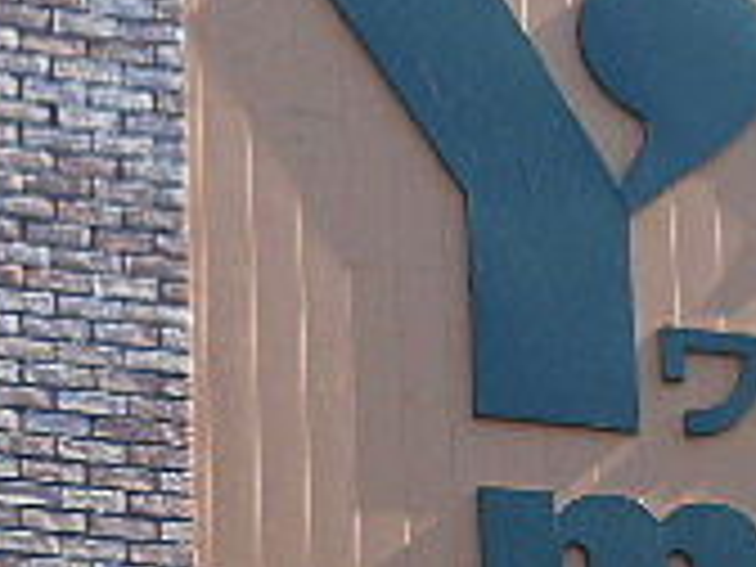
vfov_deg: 5.9
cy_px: 482
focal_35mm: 252
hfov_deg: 7.8
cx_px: 585
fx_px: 5504
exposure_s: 1/250
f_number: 5.3
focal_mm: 11.6
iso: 100
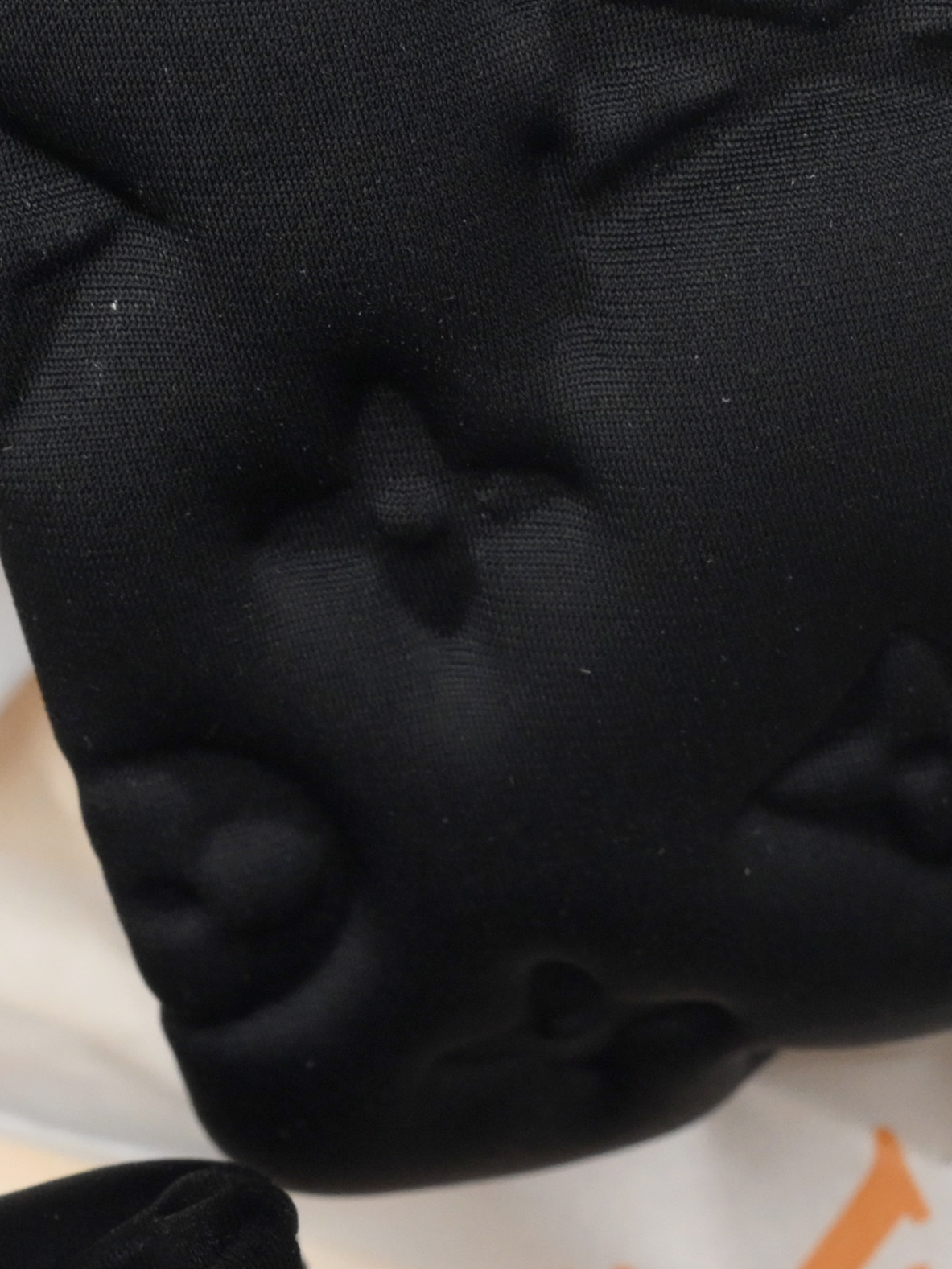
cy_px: 1391
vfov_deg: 12.4
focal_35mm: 156
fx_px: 5720
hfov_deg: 9.5
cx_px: 318
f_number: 10
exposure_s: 1/100
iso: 800
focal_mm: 31
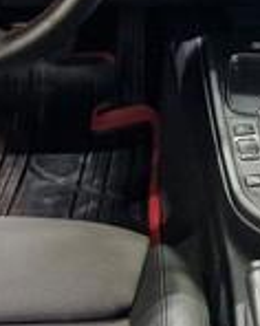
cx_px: 273
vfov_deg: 19.7
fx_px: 935
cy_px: 95
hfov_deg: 15.5
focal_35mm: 97
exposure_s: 1/100
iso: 640
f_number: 1.8
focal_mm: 5.4
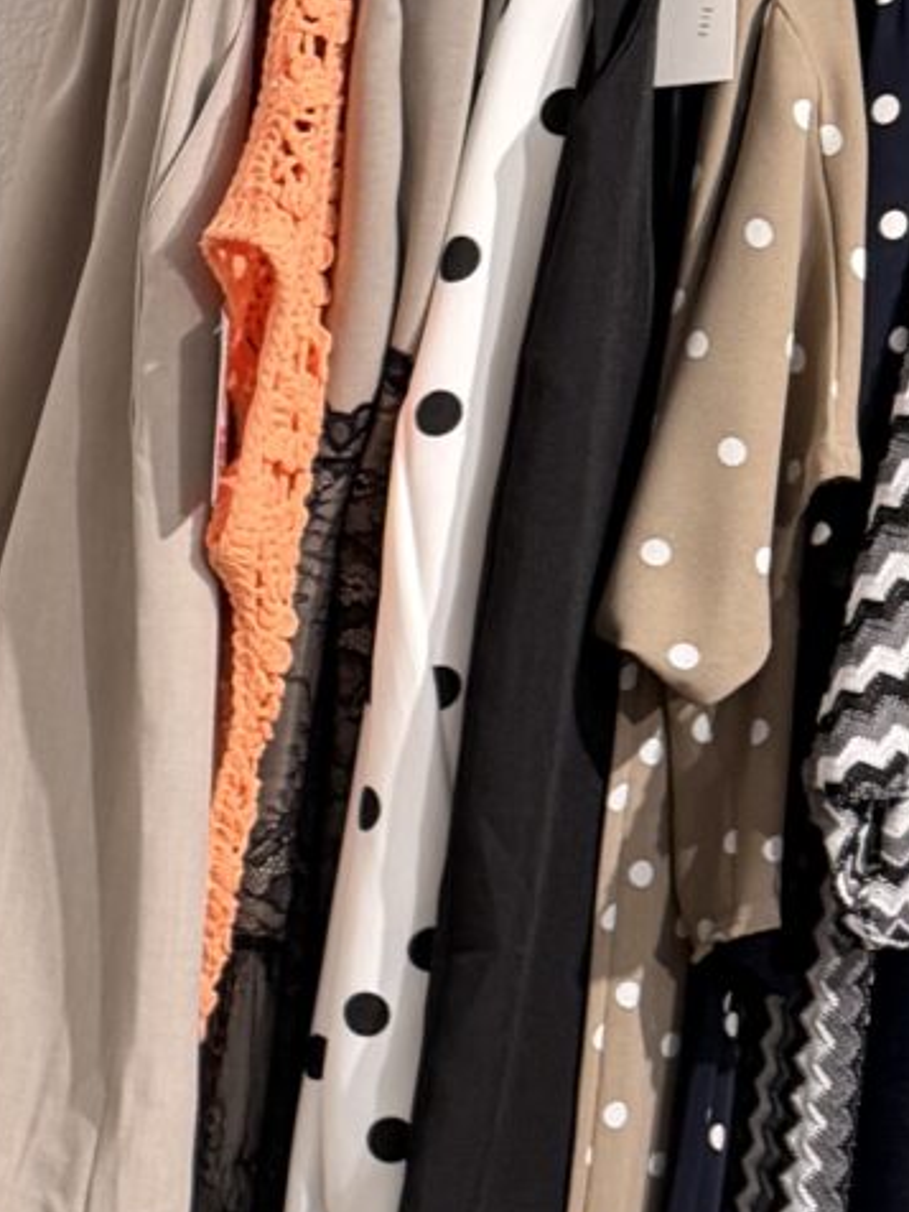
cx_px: -1502
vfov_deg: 15.2
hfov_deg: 9.7
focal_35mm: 129
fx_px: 4517
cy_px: 833
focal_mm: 6.76
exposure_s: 1/100
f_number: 1.78
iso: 64
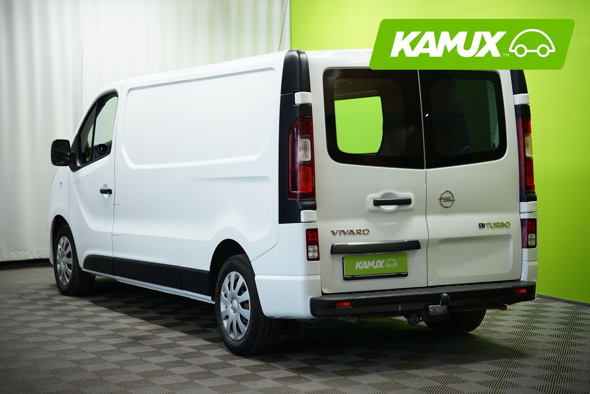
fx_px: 1180
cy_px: 197
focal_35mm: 72
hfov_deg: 28.1
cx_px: 295
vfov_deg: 18.9
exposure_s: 1/25
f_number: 2.8
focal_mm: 72
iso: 200
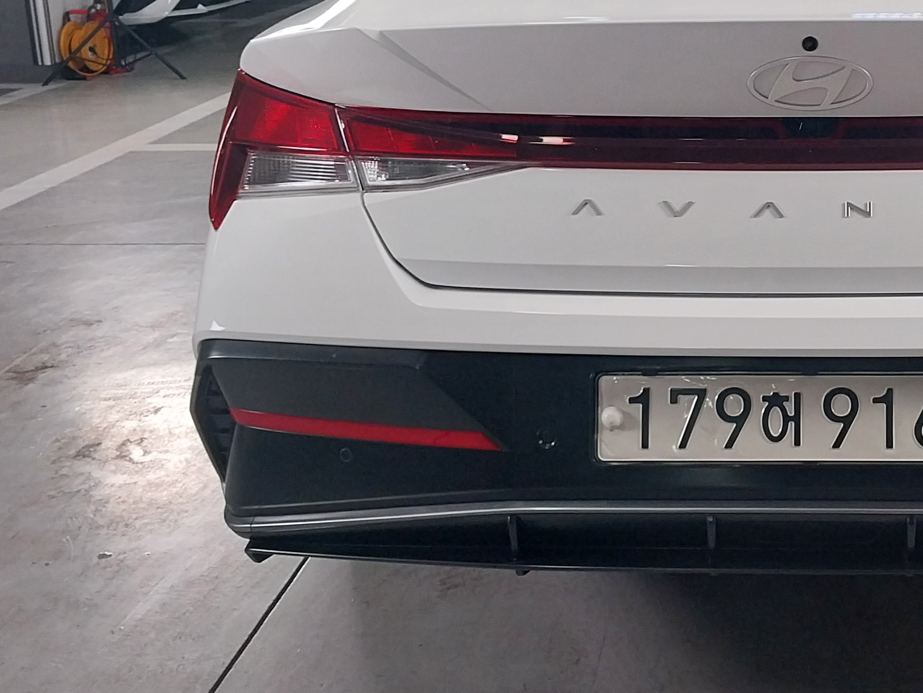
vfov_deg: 26.5
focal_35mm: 55
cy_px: 294
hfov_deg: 33.3
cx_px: 813
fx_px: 1467
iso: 100
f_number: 1.8
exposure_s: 1/50
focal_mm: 4
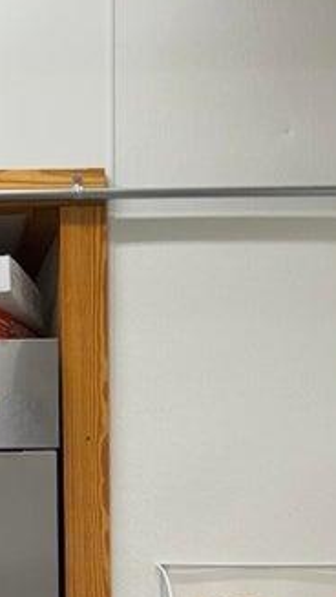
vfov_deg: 19.0
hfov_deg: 10.8
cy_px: 621
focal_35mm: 109
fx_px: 1726
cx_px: -116
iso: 125
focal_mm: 6.76
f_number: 1.78
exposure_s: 1/120
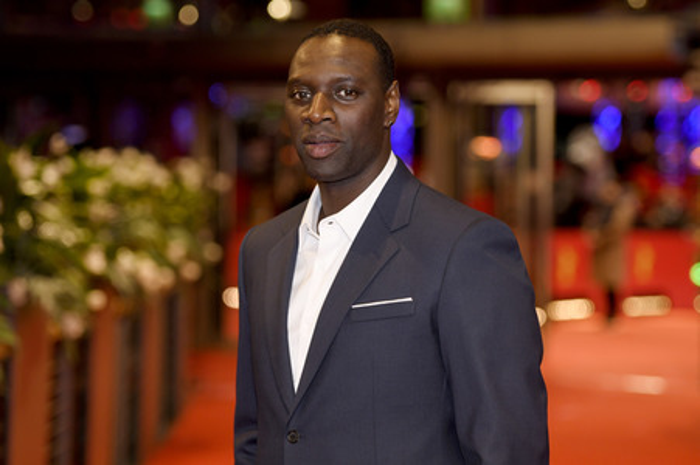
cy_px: 232
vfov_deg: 12.4
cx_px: 350
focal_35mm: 110
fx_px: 2137
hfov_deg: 18.6
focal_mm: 110
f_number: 3.2
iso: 800
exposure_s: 1/320
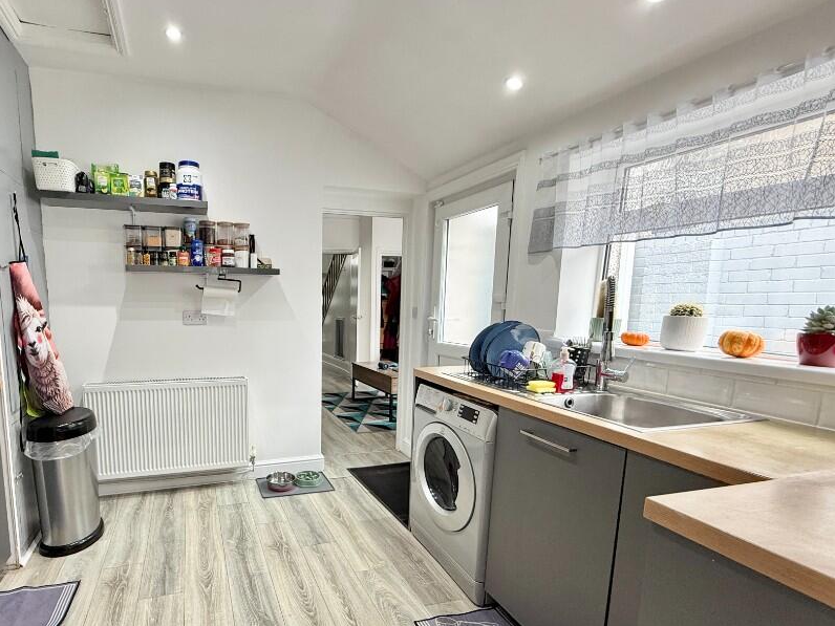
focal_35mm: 18
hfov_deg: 85.6
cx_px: 300
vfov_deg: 71.2
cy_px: 360
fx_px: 434
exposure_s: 1/100
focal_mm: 2.22
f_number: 2.2
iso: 200
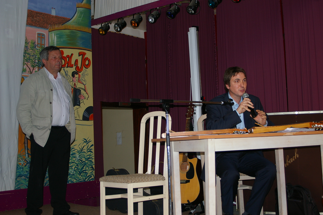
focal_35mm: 48
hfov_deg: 41.1
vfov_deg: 28.1
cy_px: 108
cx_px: 162
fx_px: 431
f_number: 4.5
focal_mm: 32
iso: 200
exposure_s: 1/45
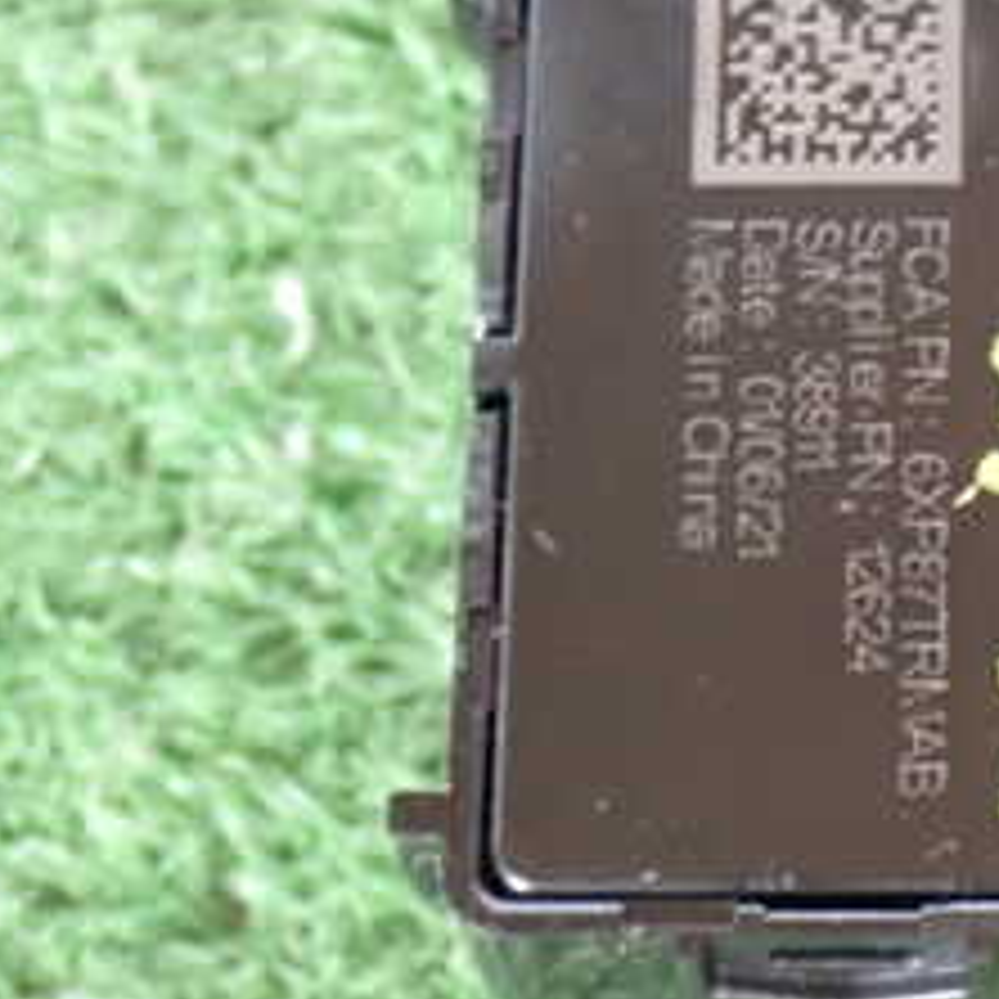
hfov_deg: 10.7
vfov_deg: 10.9
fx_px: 5224
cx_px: 1220
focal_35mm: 160
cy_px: 500
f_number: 3.8
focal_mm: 11.88
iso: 800
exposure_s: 1/20
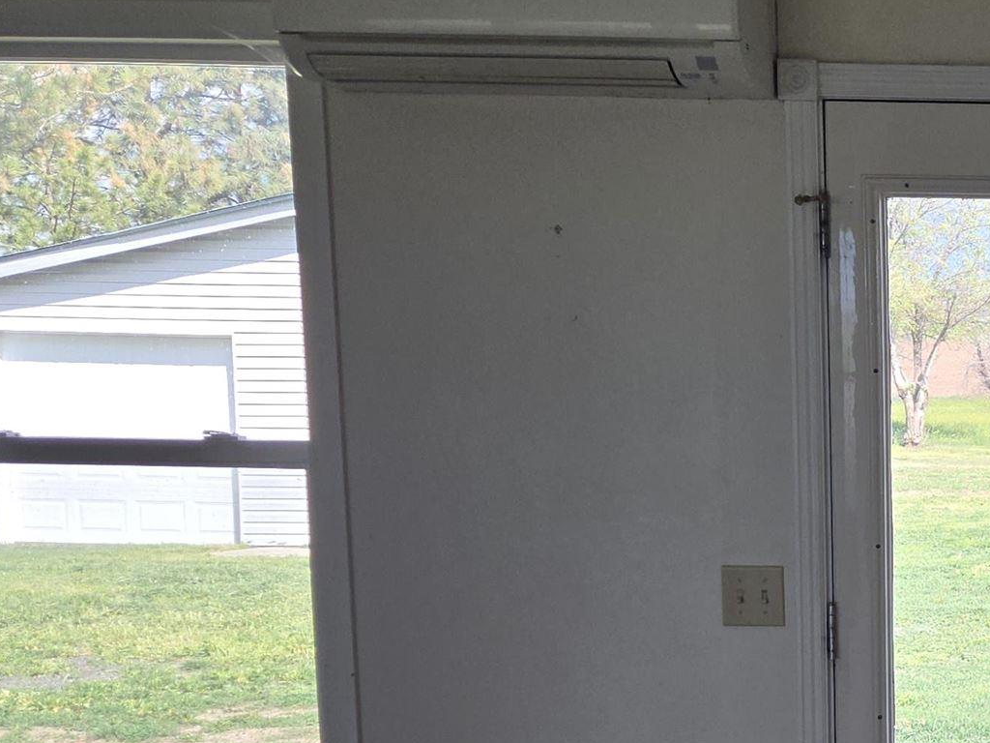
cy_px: 615
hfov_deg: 24.7
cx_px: 1263
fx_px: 1973
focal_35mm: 69
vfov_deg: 21.0
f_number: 1.8
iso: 25
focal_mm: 5.4
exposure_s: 1/460
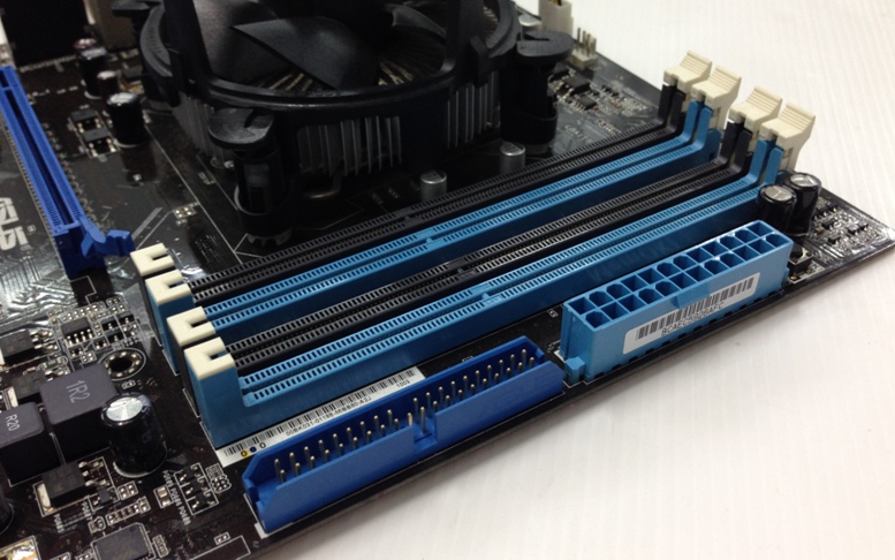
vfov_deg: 35.4
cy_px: 273
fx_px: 878
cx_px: 455
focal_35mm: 36
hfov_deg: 54.0
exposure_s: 1/20
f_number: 2.4
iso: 80
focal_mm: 4.12
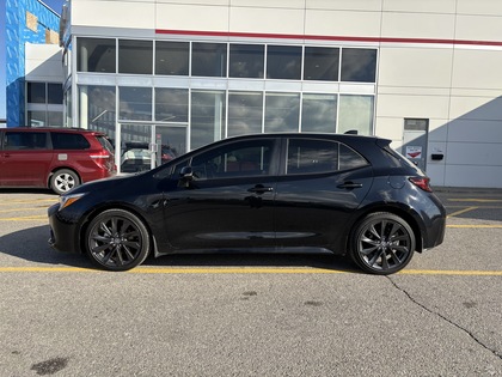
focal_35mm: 26
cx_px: 251
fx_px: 377
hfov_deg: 67.3
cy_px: 188
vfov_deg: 53.1
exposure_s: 1/2571
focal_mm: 5.96
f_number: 1.6
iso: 50
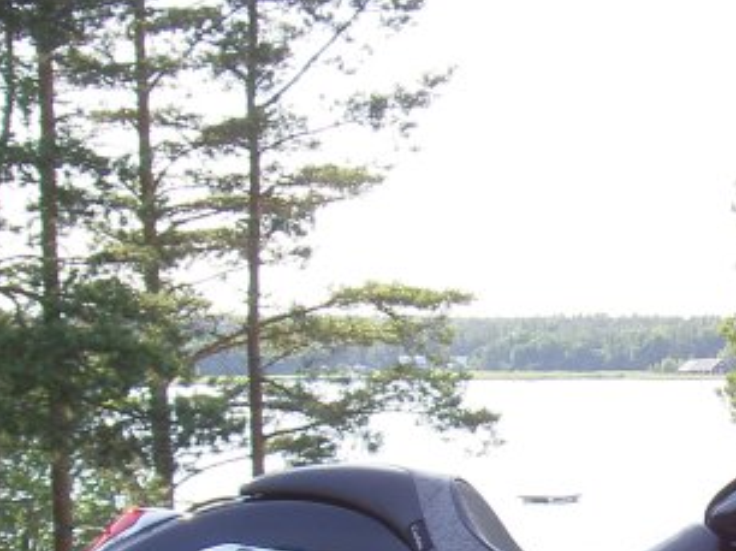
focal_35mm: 102
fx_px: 2167
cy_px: 662
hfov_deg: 18.5
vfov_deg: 14.1
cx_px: 832
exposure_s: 1/125
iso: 100
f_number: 4.7
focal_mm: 8
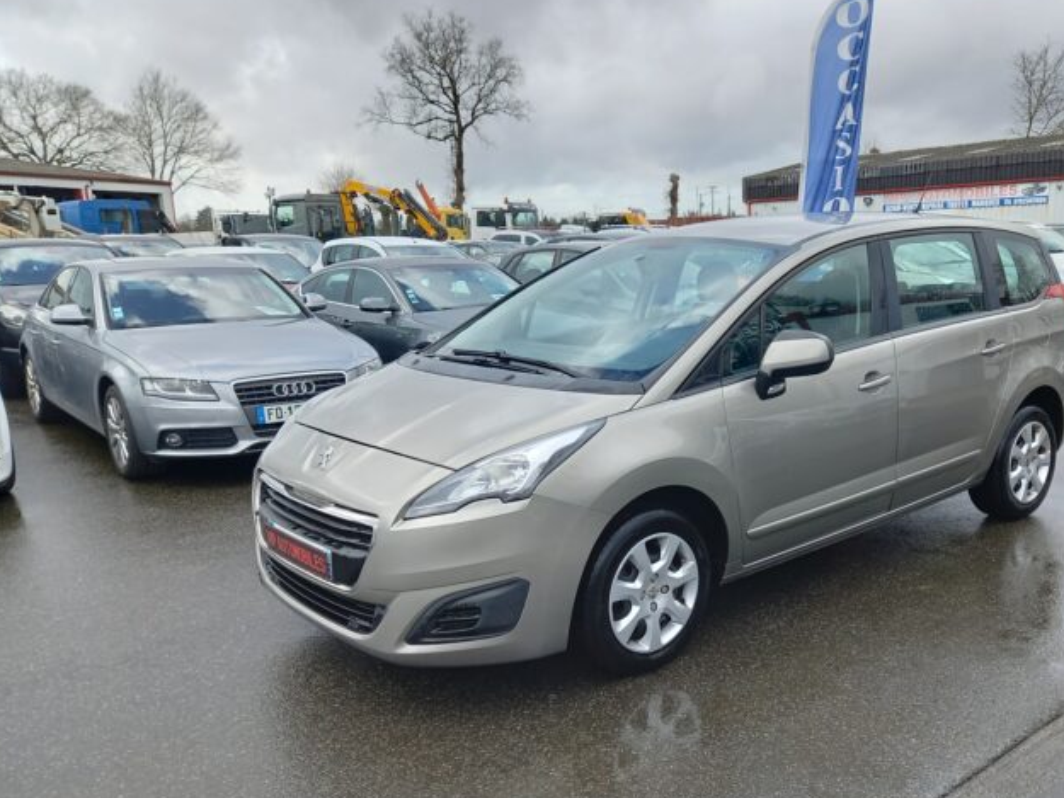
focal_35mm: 32
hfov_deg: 56.3
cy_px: 459
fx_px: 984
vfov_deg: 44.0
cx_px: 645
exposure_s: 1/227
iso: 25
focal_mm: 4.6
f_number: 2
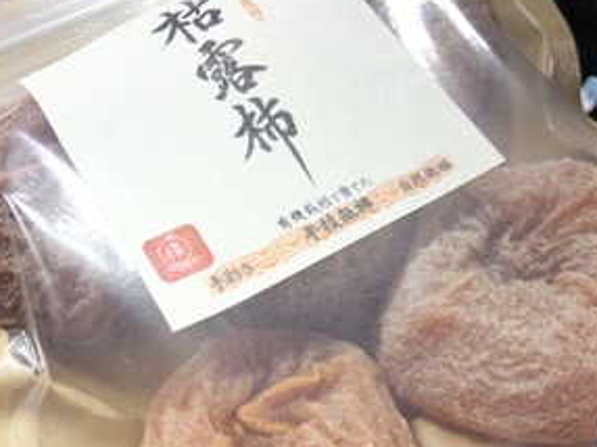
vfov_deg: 30.7
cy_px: 280
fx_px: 810
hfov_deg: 40.4
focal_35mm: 47
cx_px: 276
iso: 20
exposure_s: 1/33
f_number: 1.8
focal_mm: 4
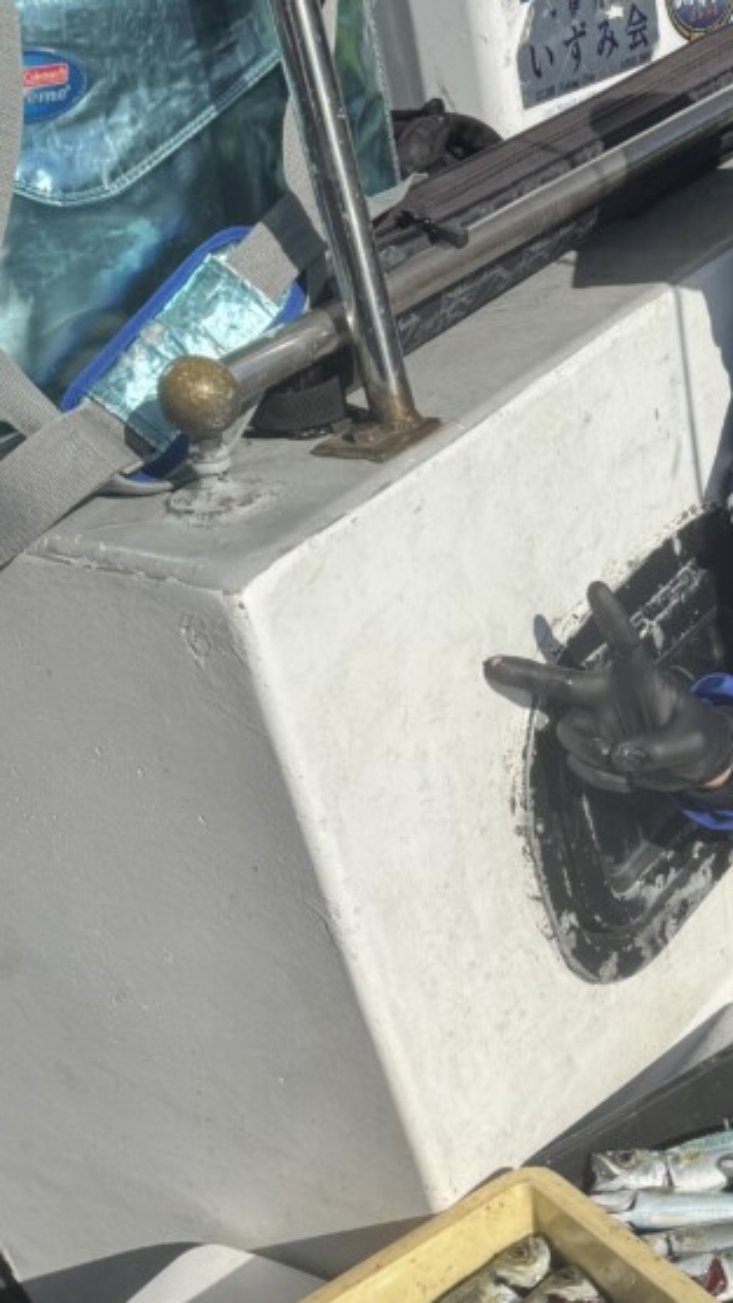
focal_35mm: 47
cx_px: 808
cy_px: 1031
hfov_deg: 23.8
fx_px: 1623
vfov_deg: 41.9
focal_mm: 6.76
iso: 80
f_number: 1.78
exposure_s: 1/7937
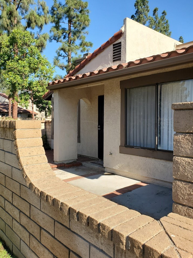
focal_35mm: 28
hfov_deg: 49.7
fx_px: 208
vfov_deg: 63.4
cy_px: 125
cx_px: 91
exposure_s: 1/907
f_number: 2.4
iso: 50
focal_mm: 4.3
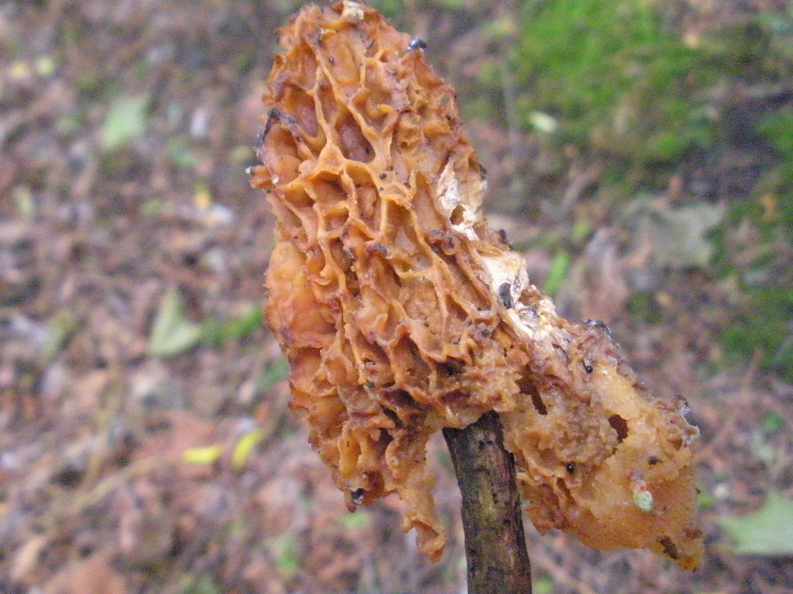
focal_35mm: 36
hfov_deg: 51.4
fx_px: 825
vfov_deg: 39.7
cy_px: 297
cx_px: 396
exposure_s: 1/109
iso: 1600
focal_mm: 6.3
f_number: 3.5
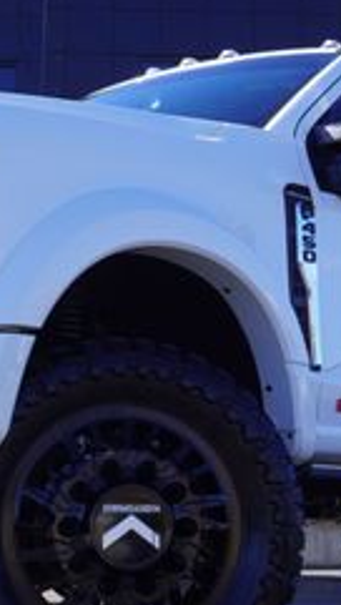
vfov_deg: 20.5
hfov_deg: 11.6
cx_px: 216
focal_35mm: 104
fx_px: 1674
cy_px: 279
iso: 100
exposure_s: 1/160
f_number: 6.3
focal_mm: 25
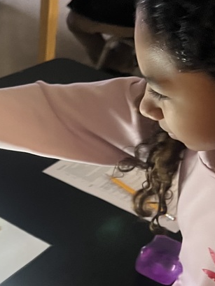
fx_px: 539
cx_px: 9
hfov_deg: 21.9
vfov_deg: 29.0
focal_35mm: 65
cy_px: 242
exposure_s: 1/40
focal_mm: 5.7
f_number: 1.5
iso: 500
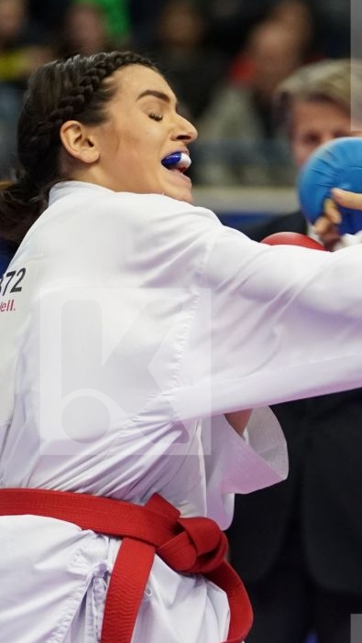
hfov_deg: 3.3
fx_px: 6278
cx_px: 436
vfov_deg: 5.9
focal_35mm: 368
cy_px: 372
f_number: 2.8
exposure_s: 1/1000
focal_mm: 137
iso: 3200
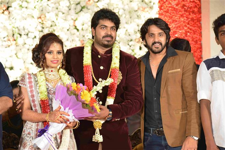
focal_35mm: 110
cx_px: 112
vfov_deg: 12.5
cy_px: 75
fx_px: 687
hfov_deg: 18.6
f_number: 5.6
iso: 640
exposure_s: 1/60
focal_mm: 110
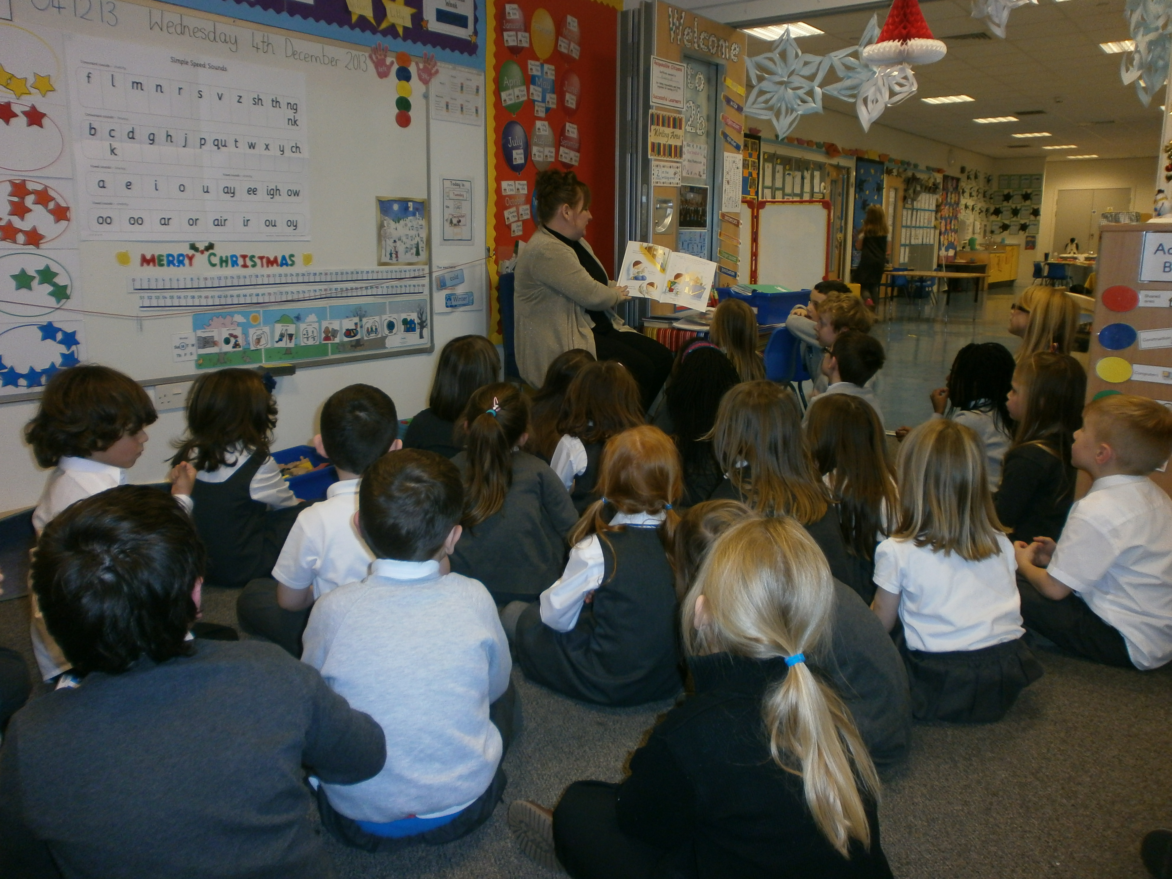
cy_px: 440
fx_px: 914
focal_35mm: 27
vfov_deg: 51.4
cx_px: 586
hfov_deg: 65.3
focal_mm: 4.8
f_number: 2.9
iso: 125
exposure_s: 1/30
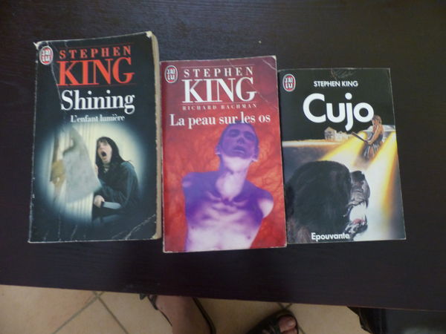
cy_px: 167
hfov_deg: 69.4
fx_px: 322
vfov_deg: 54.9
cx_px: 223
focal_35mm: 25
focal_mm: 4.5
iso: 400
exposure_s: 1/4
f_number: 2.8
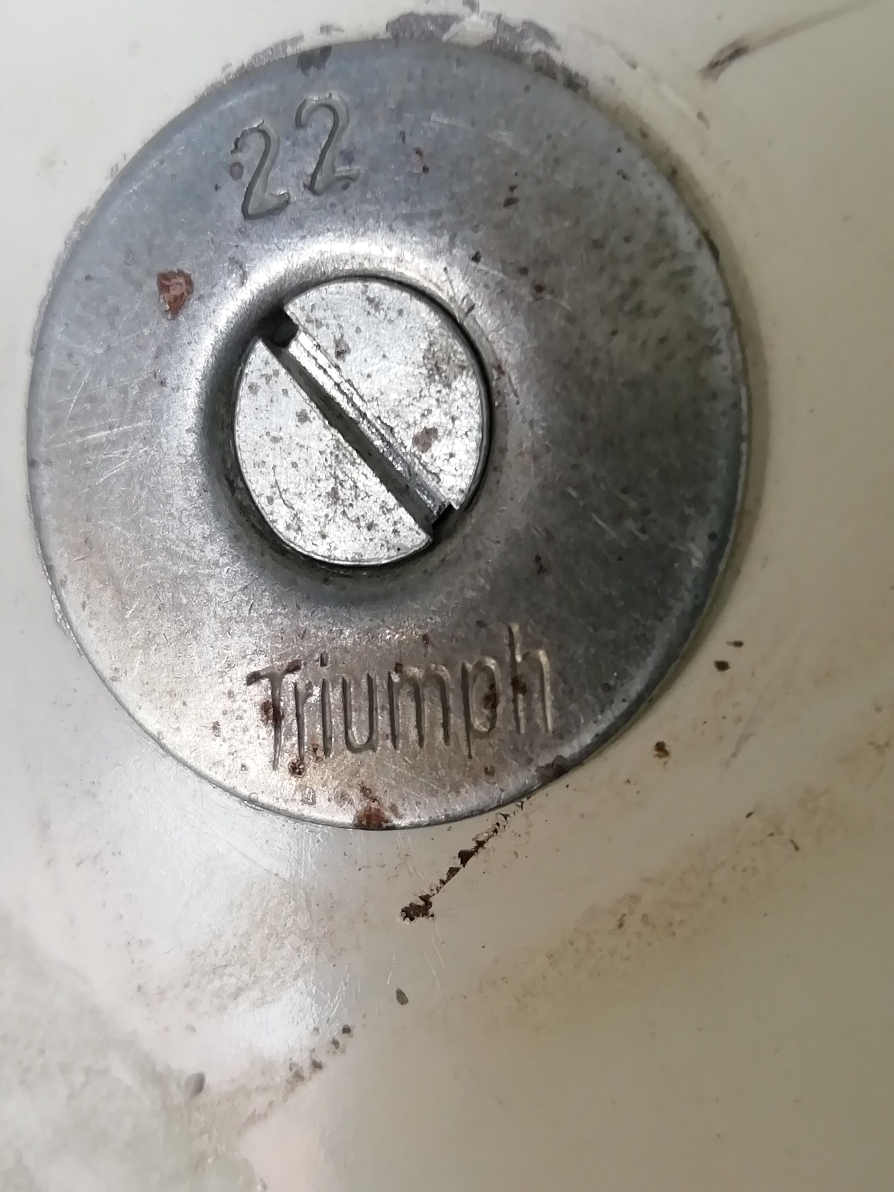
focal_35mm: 49
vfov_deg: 38.9
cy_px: 596
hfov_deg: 29.7
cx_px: 447
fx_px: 1687
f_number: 2.2
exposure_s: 1/50
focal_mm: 3.21
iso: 80
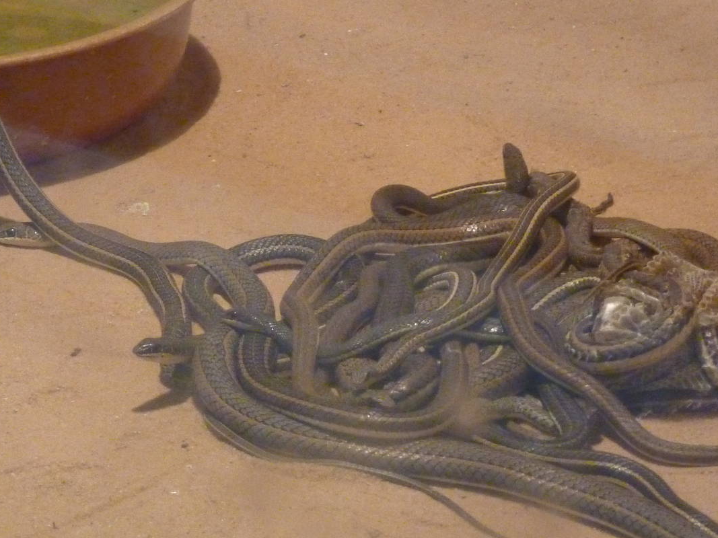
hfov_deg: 14.6
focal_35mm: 135
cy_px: 258
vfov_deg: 11.0
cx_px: 367
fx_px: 2800
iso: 800
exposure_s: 1/20
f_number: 4.3
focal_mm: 14.7
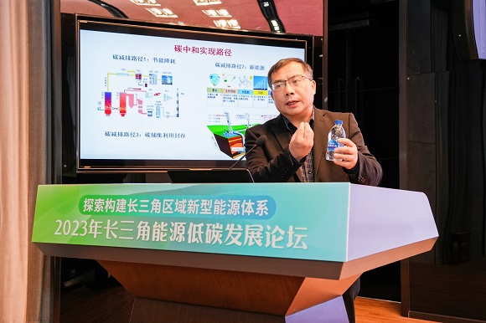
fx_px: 648
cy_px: 162
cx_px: 243
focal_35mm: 48
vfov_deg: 28.0
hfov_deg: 41.1
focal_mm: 48
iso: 1600
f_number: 6.3
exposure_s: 1/100
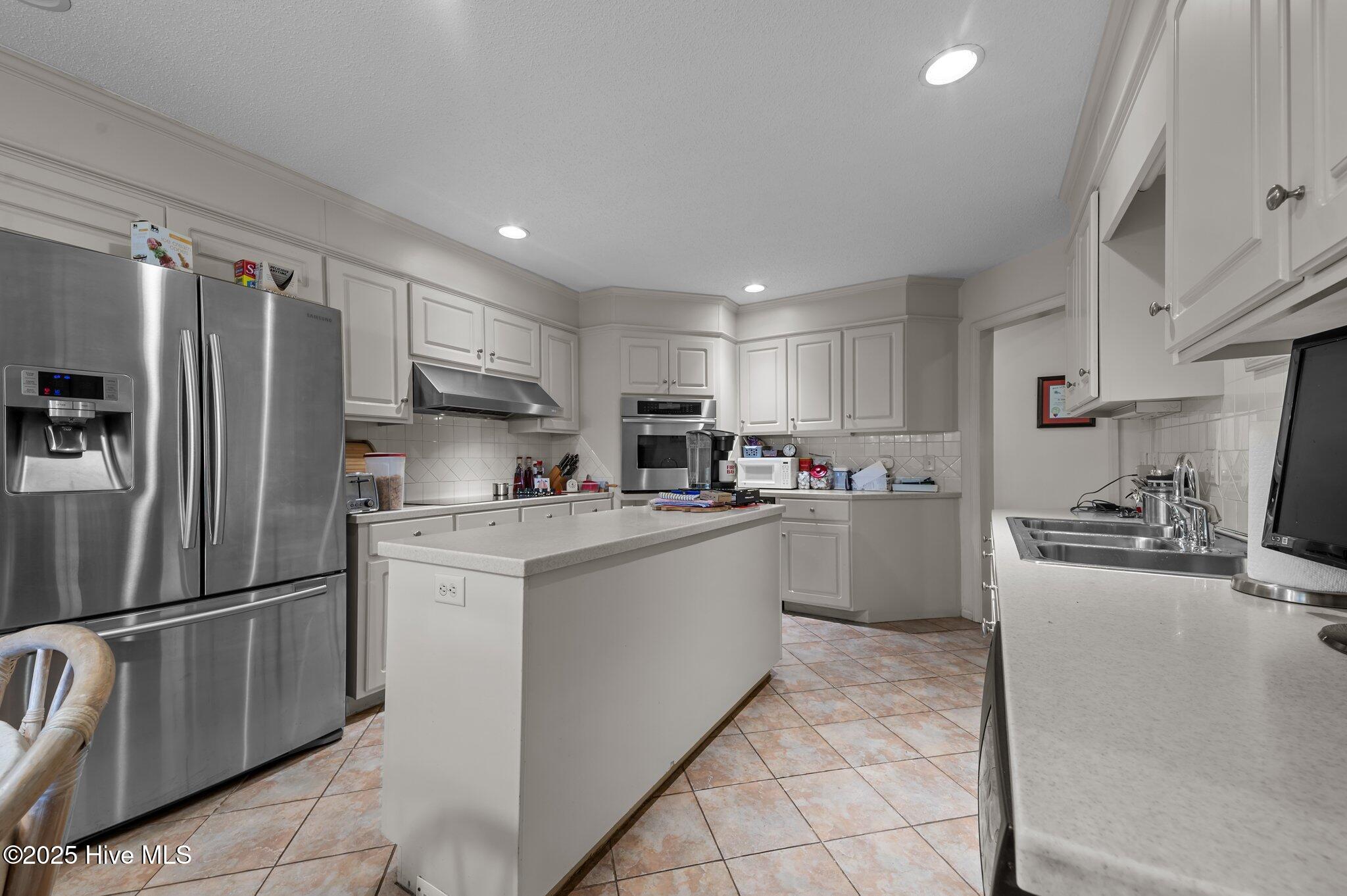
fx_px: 523
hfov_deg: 104.3
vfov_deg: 81.1
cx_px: 674
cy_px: 448
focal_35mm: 14
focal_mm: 14
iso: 250
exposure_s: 1/1.25
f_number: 8
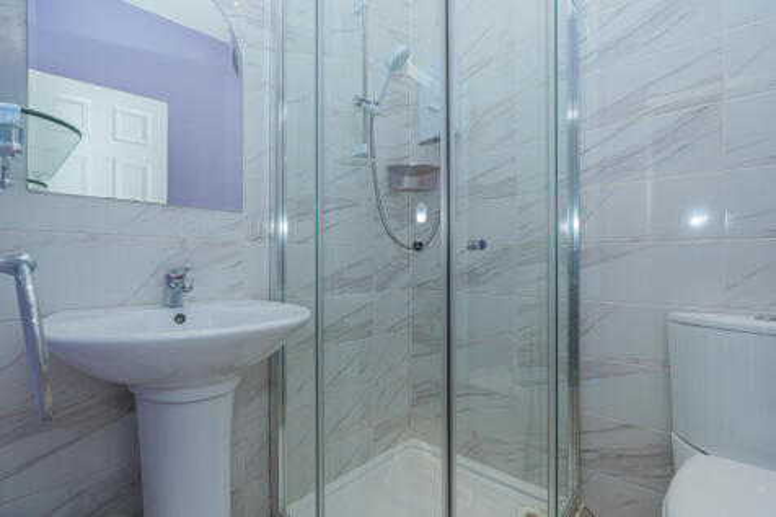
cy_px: 258
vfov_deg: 73.7
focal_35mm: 16
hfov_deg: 96.8
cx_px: 388
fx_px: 345
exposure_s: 1/60
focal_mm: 16
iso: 250
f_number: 9
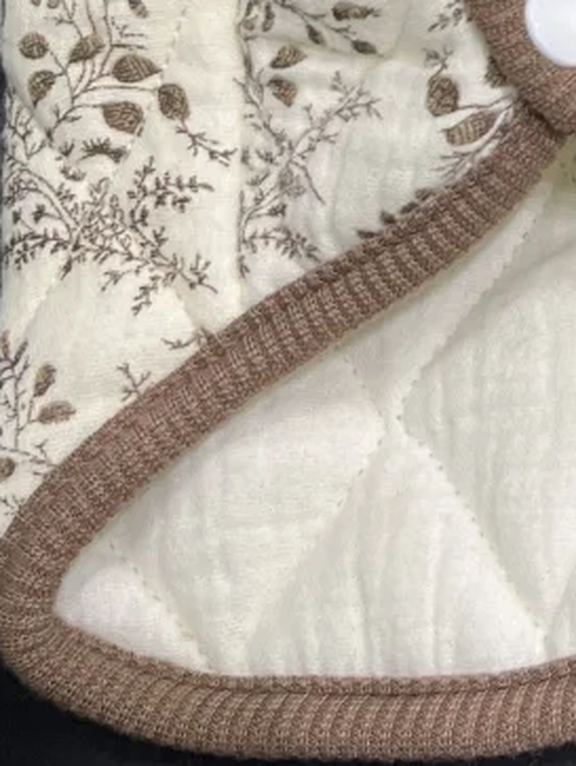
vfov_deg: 17.1
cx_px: 1000
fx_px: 2281
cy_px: -414
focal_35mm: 103
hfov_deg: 13.1
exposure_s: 1/100
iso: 100
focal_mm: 5.1
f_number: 1.6
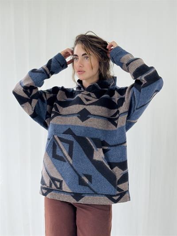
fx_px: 327
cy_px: 118
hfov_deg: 30.3
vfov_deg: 39.6
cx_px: 88
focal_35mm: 48
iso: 64
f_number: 1.78
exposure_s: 1/195
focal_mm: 6.76
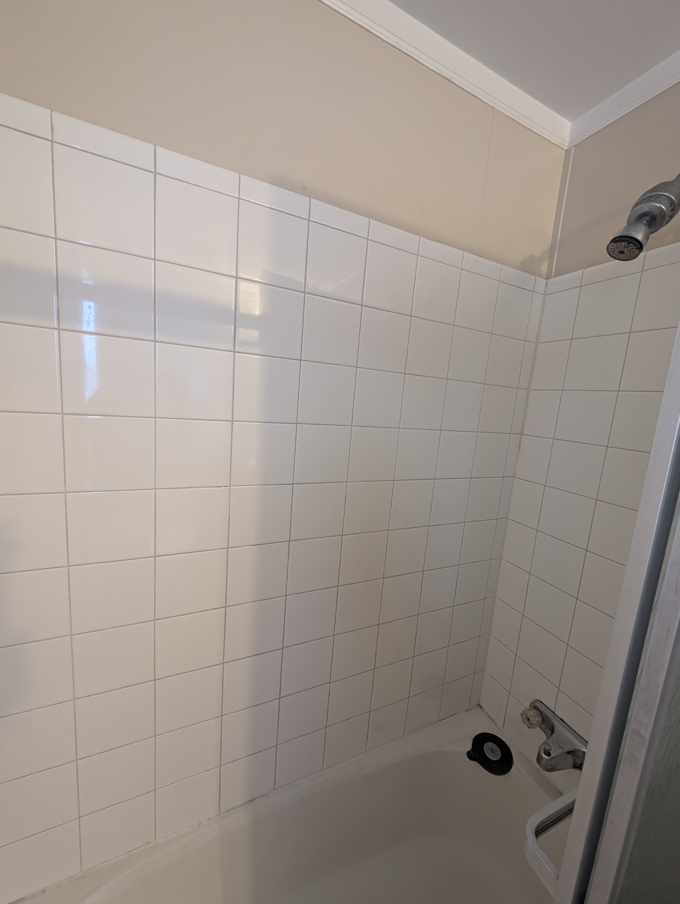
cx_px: 340
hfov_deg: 94.6
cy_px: 452
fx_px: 314
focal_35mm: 12
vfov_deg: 110.5
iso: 245
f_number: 1.95
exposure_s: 1/24
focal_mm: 2.23
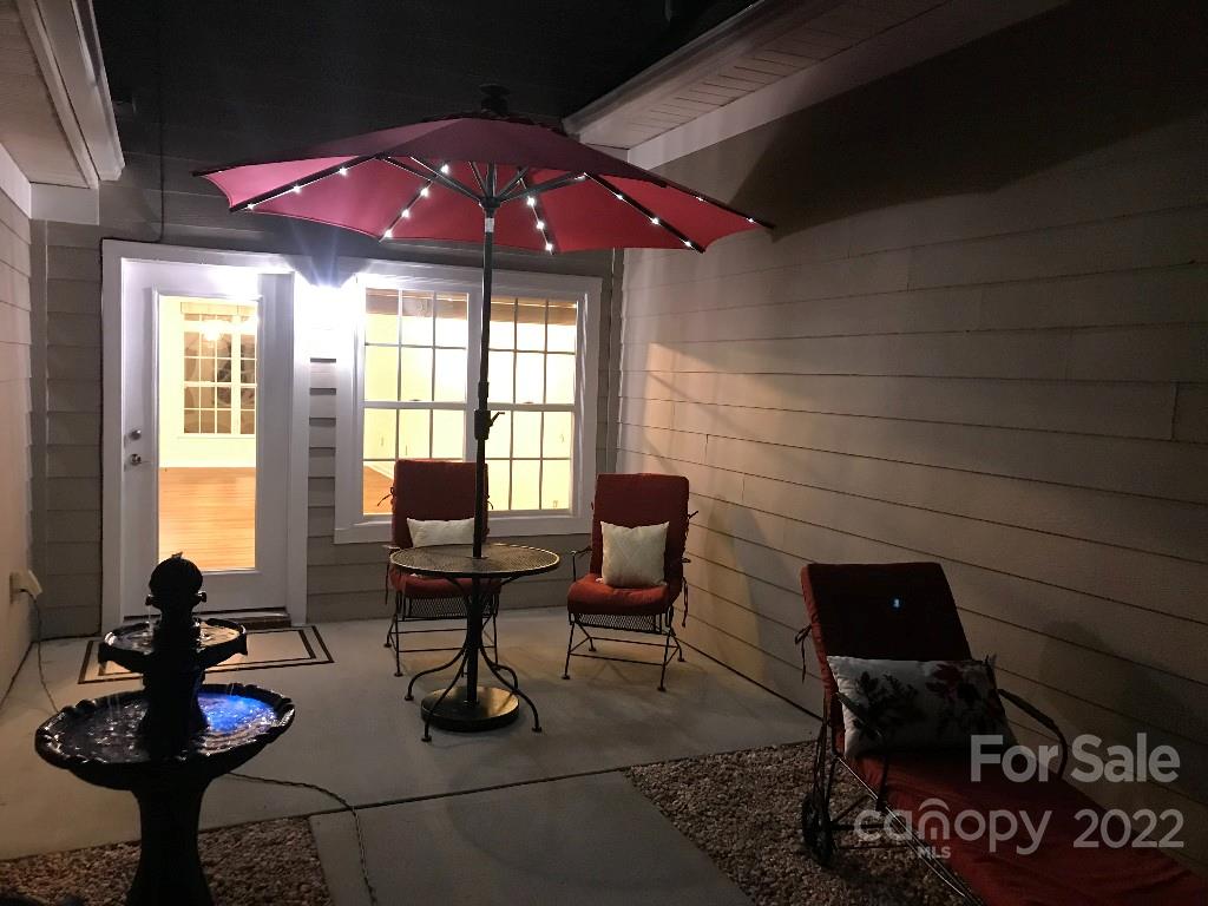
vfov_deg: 49.7
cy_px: 453
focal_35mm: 28
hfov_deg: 63.4
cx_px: 604
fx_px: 977
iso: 100
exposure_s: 1/12
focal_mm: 3.99
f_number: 1.8
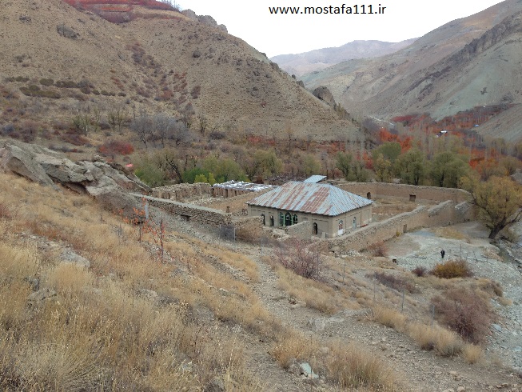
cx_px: 261
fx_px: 498
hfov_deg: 55.3
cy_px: 196
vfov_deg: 43.0
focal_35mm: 33
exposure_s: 1/275
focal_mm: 4.12
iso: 50
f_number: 2.4
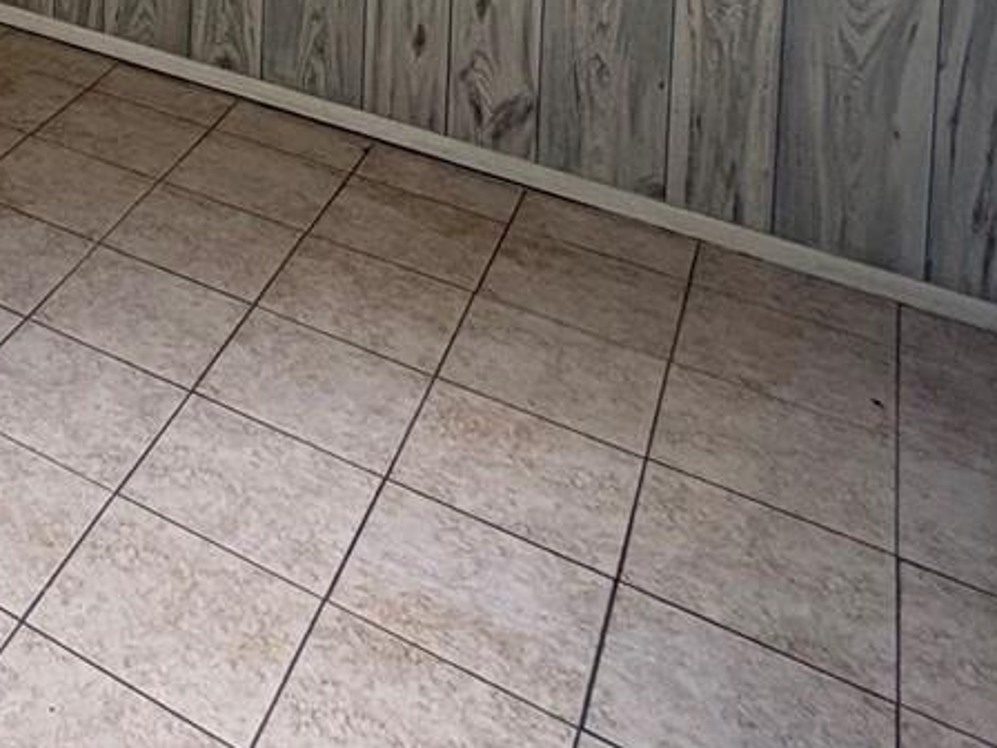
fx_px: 1440
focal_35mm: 50
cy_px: -492
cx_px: -309
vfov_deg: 21.9
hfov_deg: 30.1
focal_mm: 2.22
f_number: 2.2
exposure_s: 1/60
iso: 250
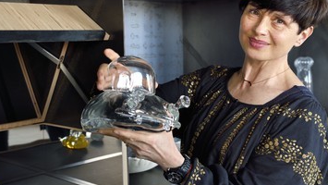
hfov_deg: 39.8
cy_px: 69
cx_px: 183
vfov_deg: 23.0
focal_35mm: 52
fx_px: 452
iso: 800
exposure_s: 1/50
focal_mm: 42
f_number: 6.3
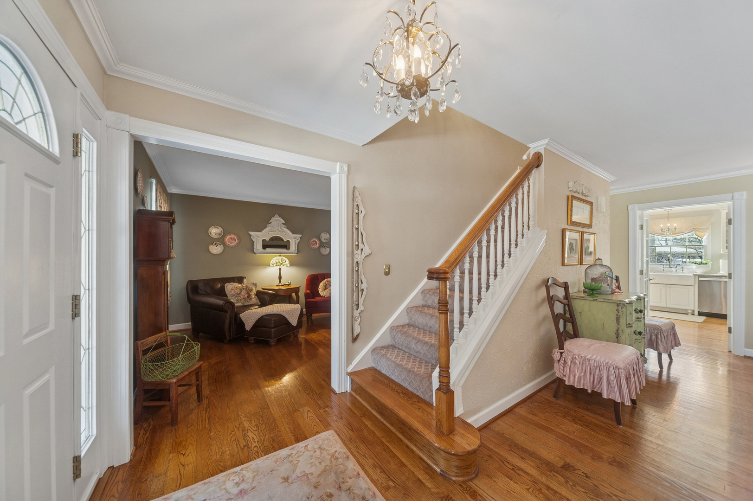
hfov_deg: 112.7
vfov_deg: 89.9
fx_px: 251
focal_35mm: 12
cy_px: 250
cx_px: 376
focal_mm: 12
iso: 400
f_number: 8
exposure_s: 1/13
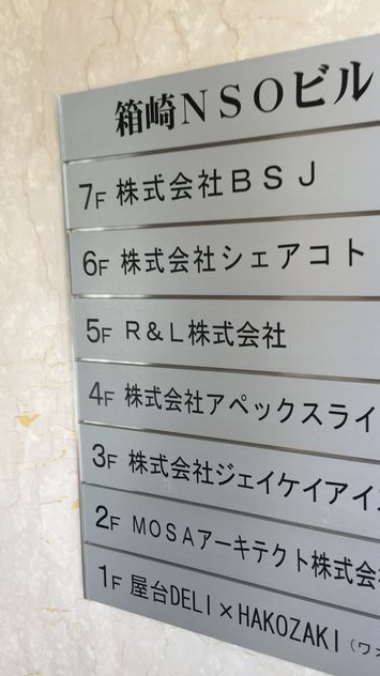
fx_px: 574
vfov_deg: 61.0
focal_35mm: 32
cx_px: 217
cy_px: 338
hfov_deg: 36.6
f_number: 2.2
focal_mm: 4.15
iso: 32
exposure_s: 1/120
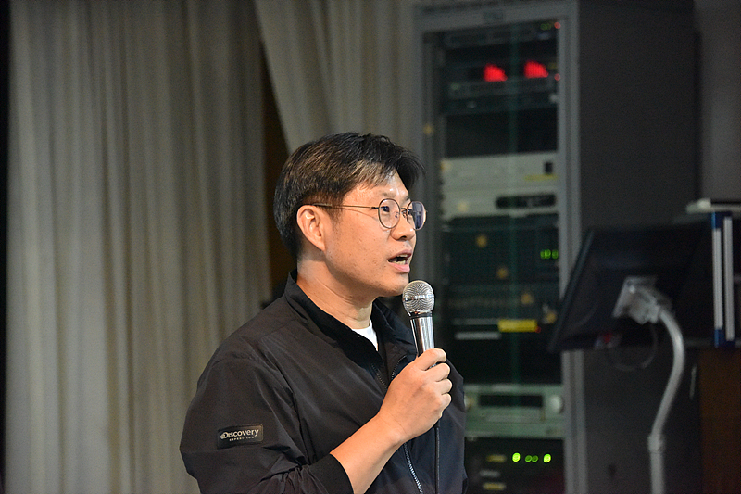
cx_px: 370
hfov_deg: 14.2
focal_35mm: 145
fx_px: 2984
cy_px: 247
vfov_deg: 9.5
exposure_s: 1/125
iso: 9000
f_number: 5.6
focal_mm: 145
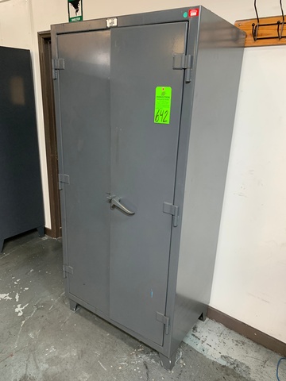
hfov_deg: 53.1
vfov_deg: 67.3
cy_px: 190
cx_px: 143
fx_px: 286
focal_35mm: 26
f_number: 1.8
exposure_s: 1/60
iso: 160
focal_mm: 4.25
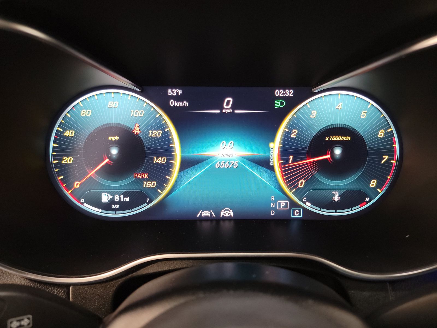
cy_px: 164
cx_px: 218
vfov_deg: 56.8
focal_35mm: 24
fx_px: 303
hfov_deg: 71.6
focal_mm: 6.7
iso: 868
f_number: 1.8
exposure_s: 1/24
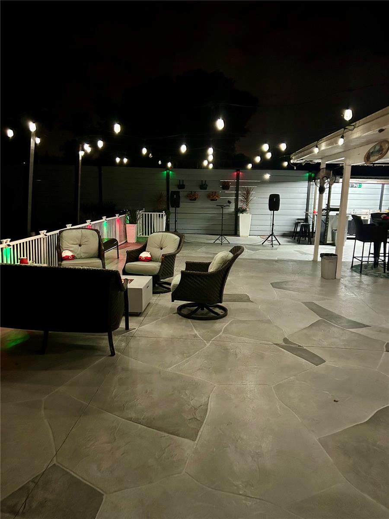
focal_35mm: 26
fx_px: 390
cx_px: 194
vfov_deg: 67.3
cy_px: 260
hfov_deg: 53.1
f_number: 1.5
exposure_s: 1/30
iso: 640
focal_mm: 5.7
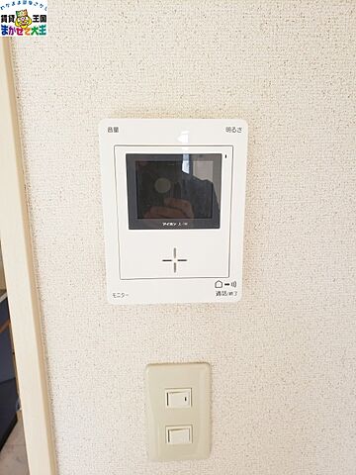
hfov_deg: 53.1
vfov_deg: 67.3
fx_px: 357
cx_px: 178
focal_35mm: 26
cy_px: 238
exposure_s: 1/60
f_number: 2.4
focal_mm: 4.3
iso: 100
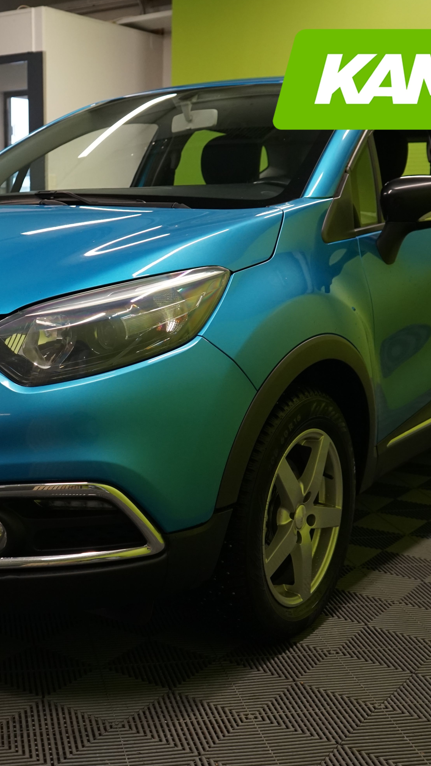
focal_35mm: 48
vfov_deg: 42.9
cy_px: 382
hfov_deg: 24.7
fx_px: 975
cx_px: 126
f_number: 4.5
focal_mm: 30
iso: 1250
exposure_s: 1/50
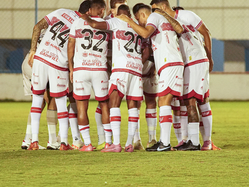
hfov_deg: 3.5
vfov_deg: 2.7
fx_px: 4021
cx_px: 124
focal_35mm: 559
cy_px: 52
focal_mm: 200
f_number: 2.8
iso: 3200
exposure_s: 1/250
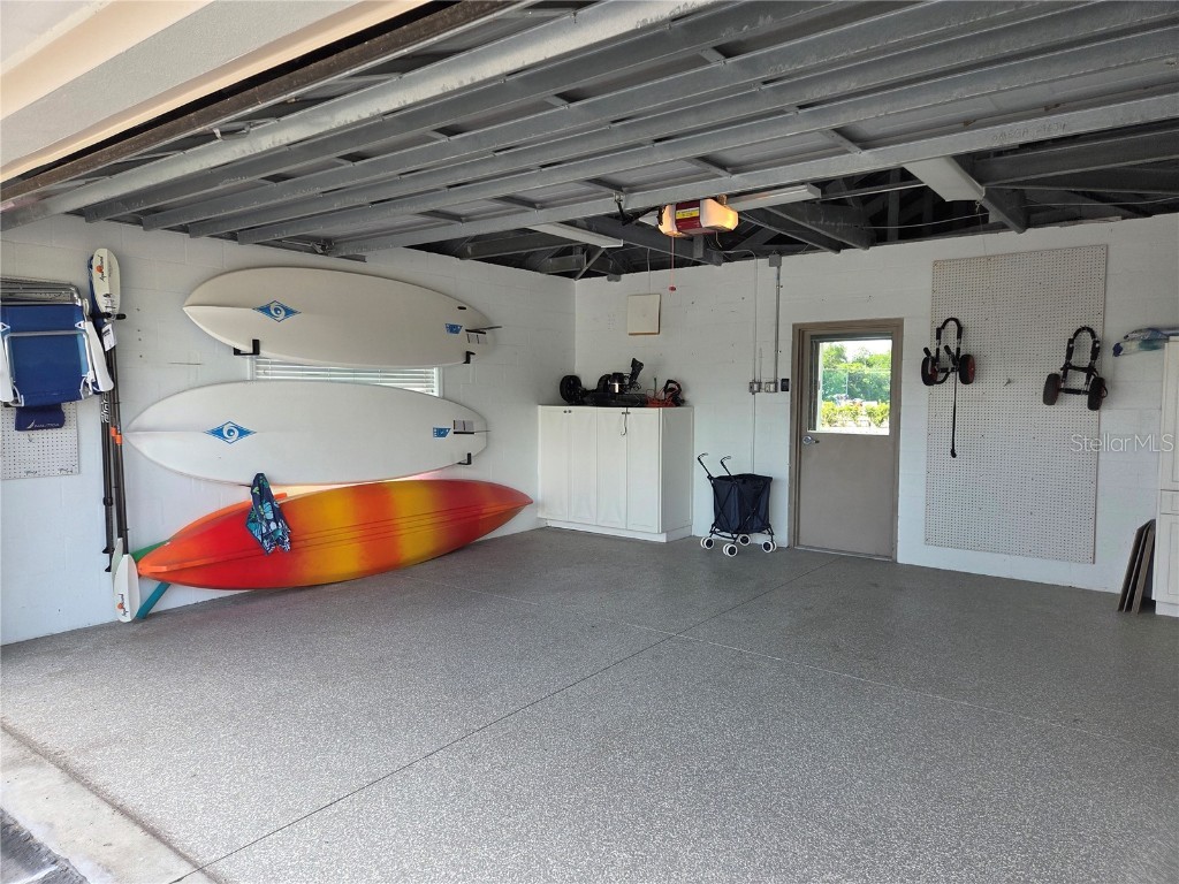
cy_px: 442
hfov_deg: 73.9
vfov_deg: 58.9
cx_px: 590
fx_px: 783
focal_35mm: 23
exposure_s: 1/359
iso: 64
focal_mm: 5.4
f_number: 1.8
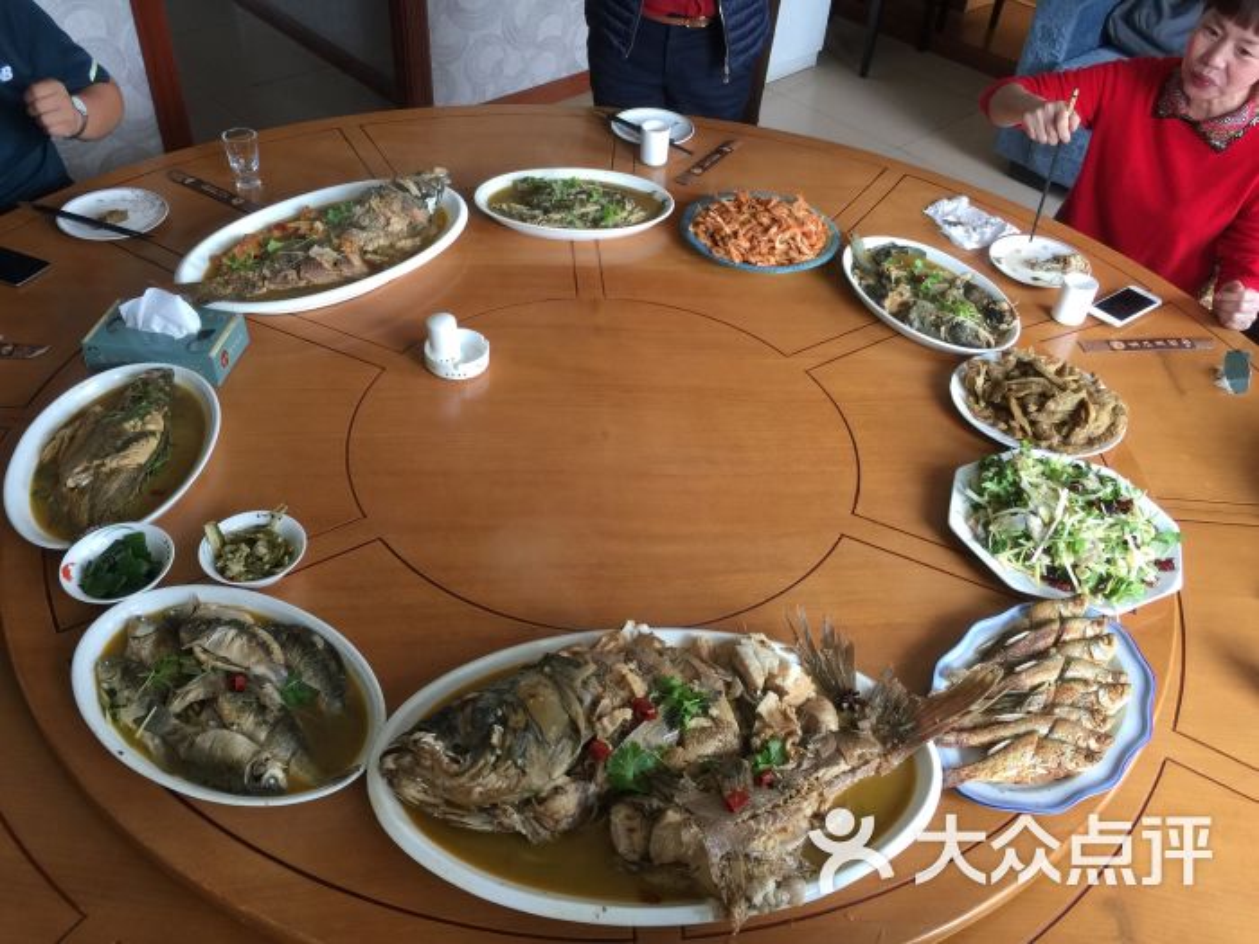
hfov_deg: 61.7
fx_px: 1055
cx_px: 630
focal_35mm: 29
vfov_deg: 48.2
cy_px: 472
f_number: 2.2
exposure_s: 1/33
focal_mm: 4.15
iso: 40
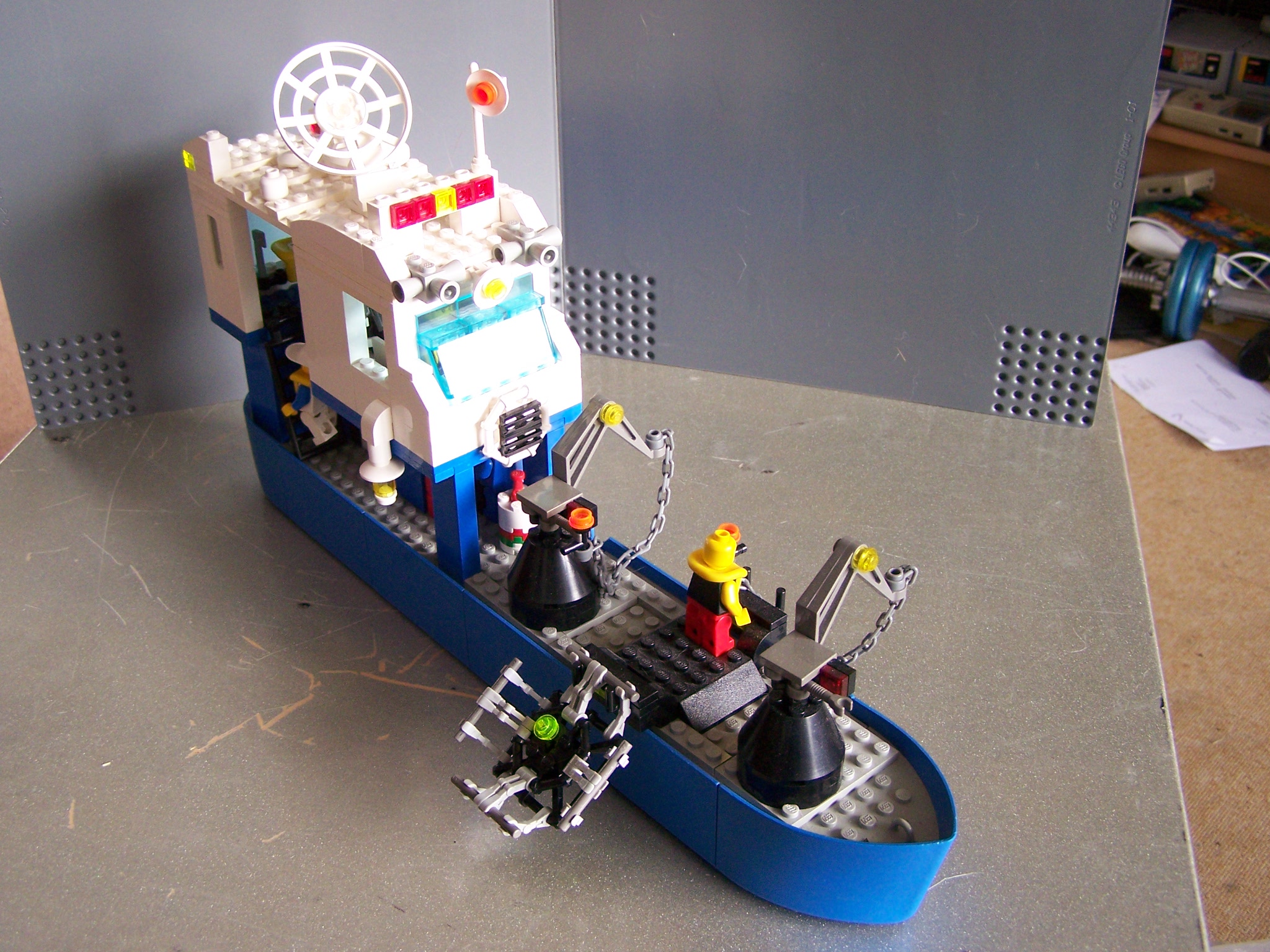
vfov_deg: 36.0
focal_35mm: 40
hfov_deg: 46.8
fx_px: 1468
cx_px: 635
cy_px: 476
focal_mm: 6.7
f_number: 2.8
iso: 160
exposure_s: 1/50
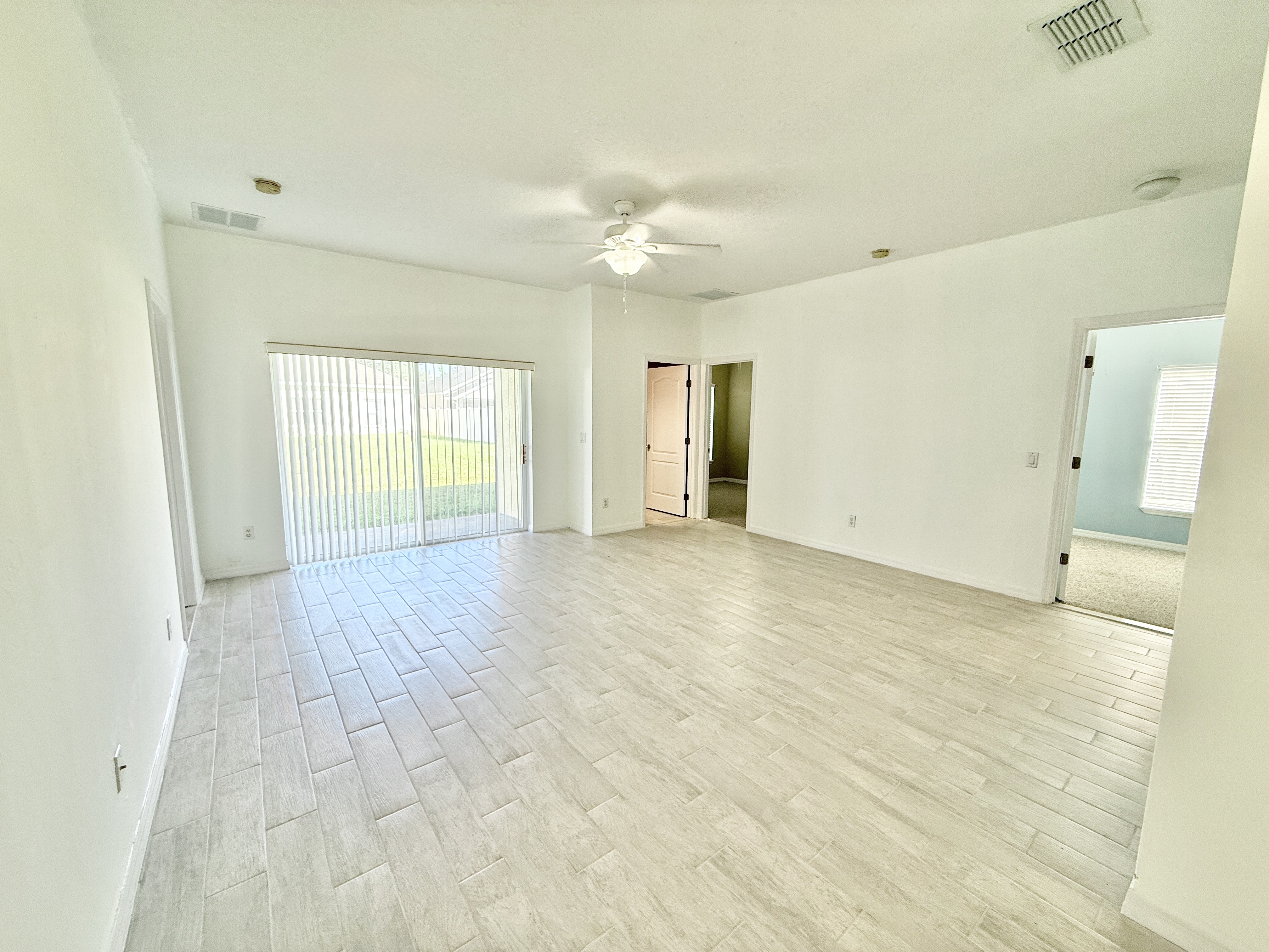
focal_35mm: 14
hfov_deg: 102.1
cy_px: 476
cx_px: 634
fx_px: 513
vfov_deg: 85.7
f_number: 2.2
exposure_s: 1/120
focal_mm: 2.22
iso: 80
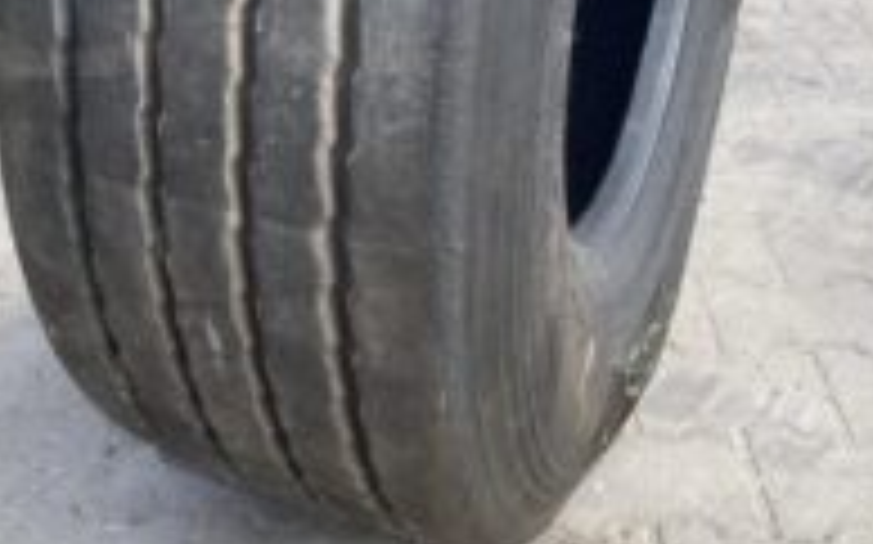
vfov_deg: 20.2
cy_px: -70
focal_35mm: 61
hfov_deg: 33.3
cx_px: 315
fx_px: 1450
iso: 32
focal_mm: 4.25
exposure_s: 1/799
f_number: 1.8
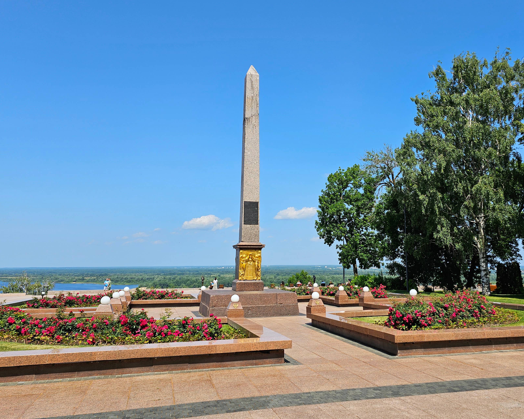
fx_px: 434
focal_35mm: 28
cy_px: 189
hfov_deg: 61.9
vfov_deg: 51.5
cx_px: 305
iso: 10
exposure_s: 1/924
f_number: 1.7
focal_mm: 6.3
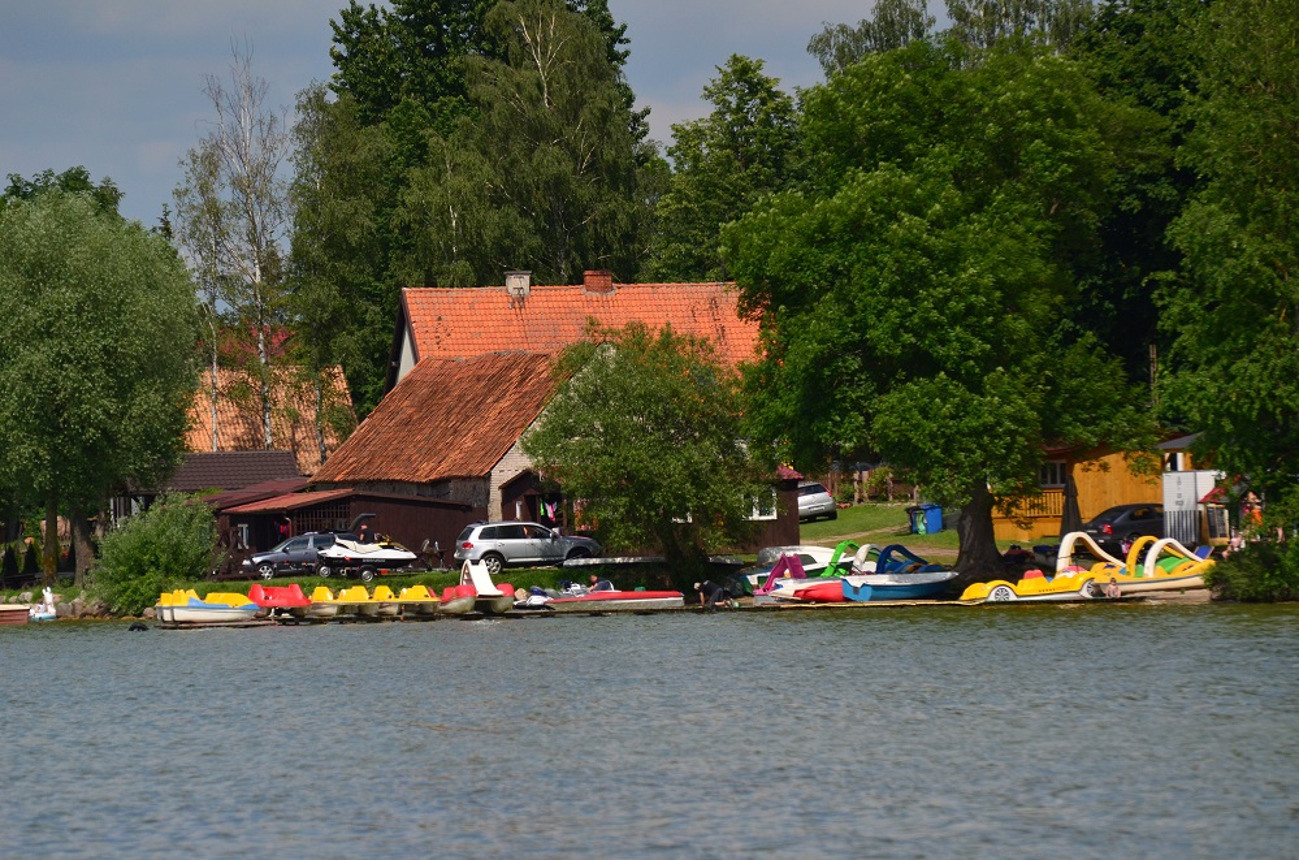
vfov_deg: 5.1
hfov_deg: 7.6
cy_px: 430
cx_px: 650
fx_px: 9719
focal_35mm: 270
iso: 500
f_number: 5
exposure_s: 1/8000
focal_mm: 180
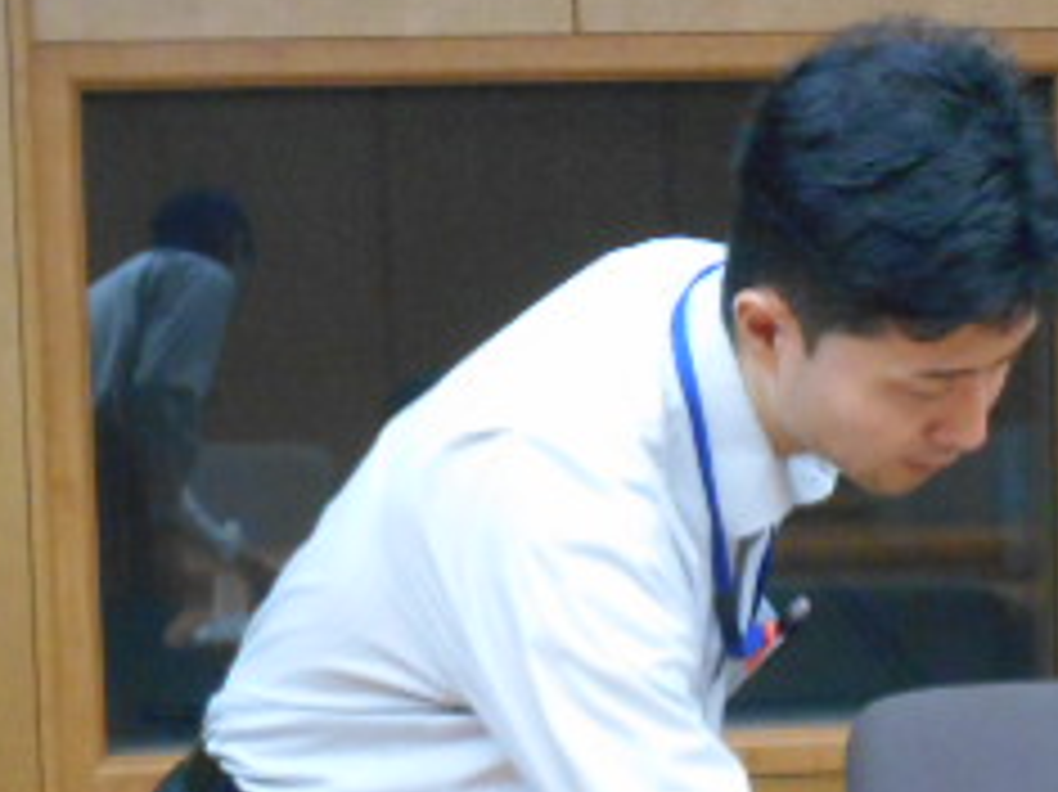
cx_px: 873
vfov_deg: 9.3
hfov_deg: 12.4
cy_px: 864
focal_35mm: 158
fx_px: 4827
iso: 800
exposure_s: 1/50
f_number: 4.9
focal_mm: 10
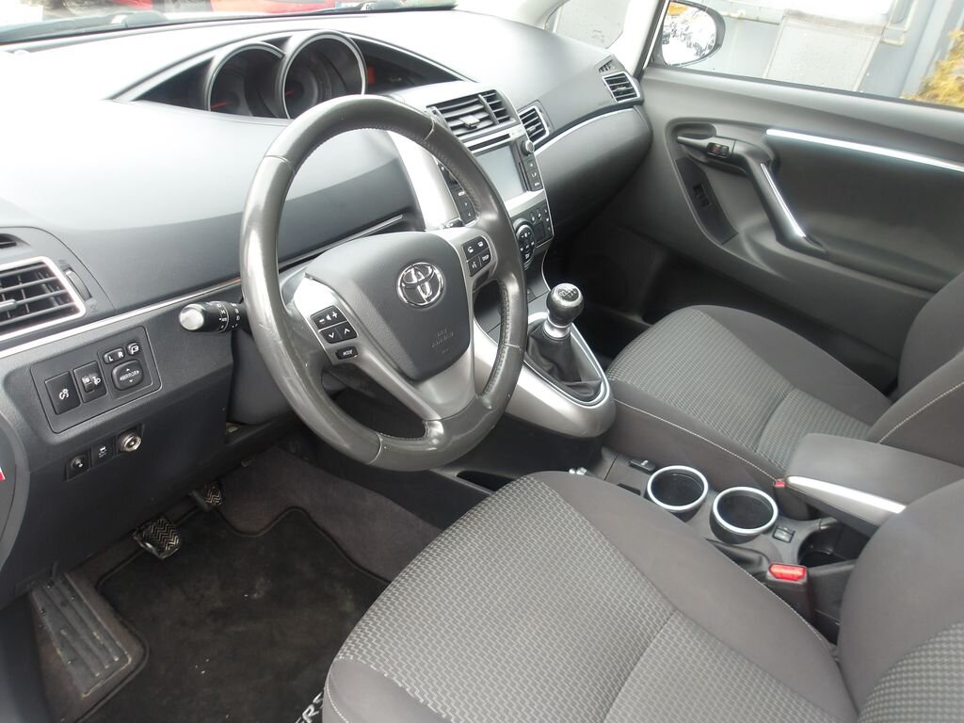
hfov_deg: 65.3
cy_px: 362
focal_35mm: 27
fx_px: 752
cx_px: 482
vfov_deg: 51.4
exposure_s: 1/45
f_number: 3
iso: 100
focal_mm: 4.9
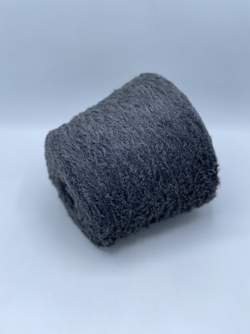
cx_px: 125
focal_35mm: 70
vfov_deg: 27.8
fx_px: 674
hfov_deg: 21.0
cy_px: 166
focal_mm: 7.5
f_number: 2.2
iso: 20
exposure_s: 1/111
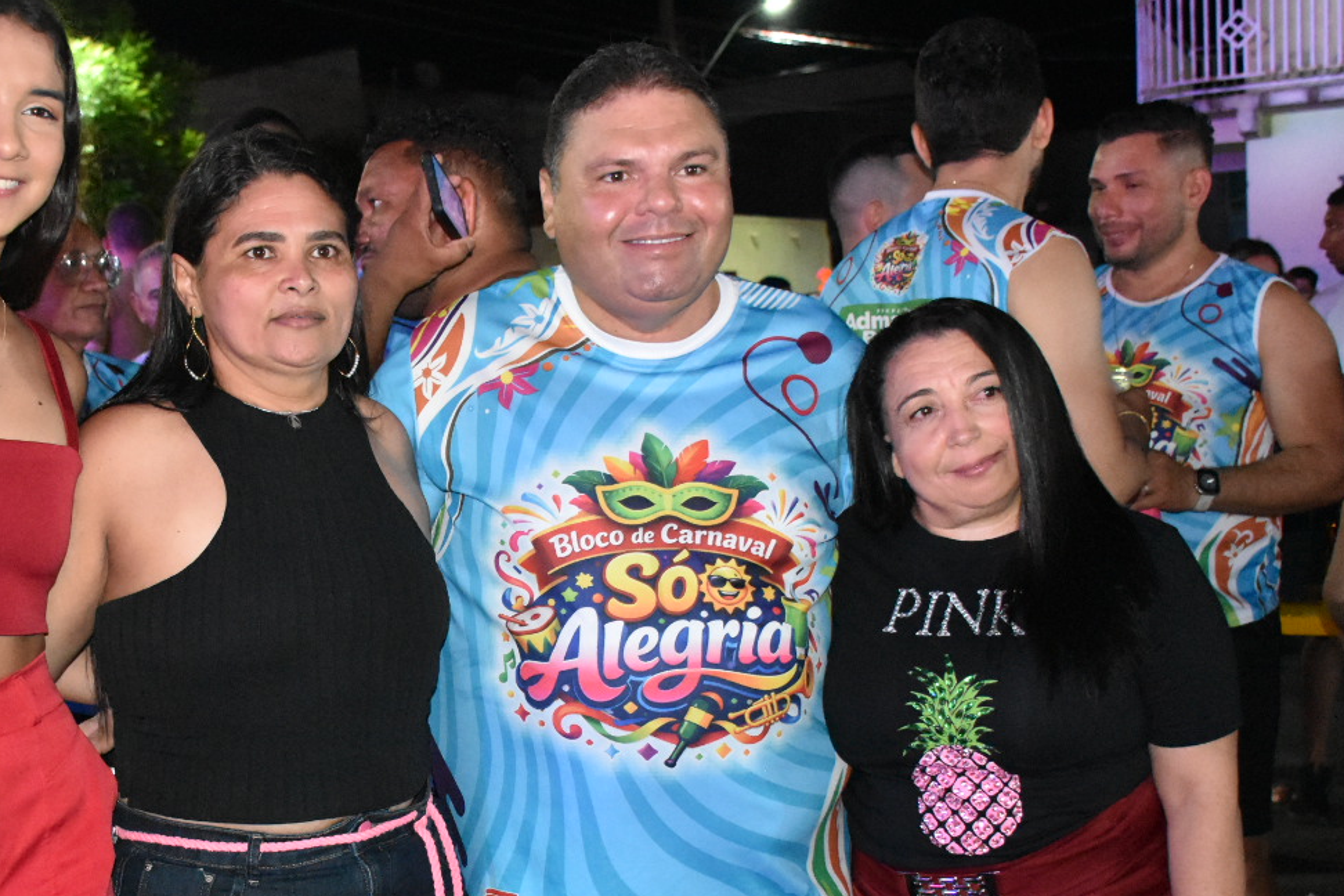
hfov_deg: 35.8
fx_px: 2053
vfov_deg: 24.4
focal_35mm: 55
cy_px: 666
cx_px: 422
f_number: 3.5
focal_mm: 22
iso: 6400
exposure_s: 1/100
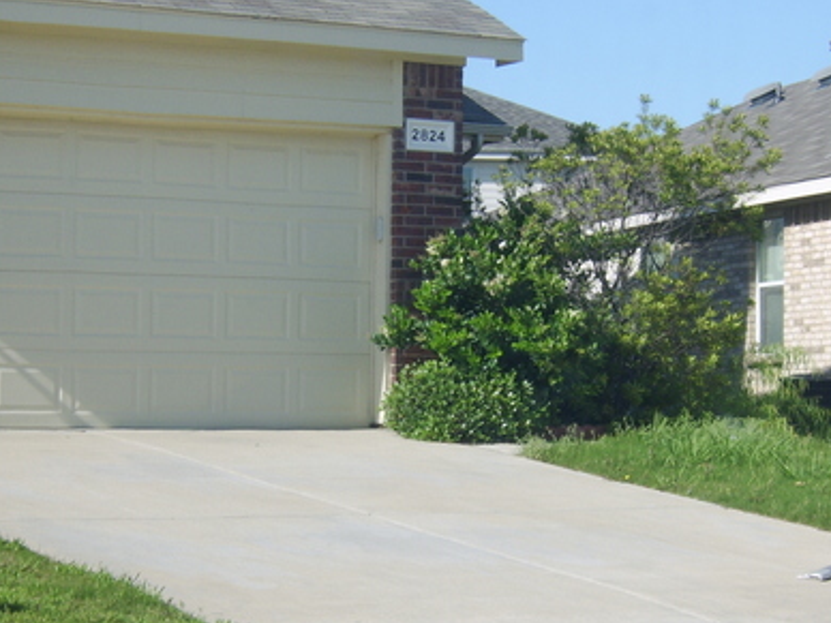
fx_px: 2137
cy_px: 336
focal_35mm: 89
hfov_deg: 22.0
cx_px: 392
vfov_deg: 16.6
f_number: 6.7
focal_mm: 14.04
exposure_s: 1/148
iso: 71
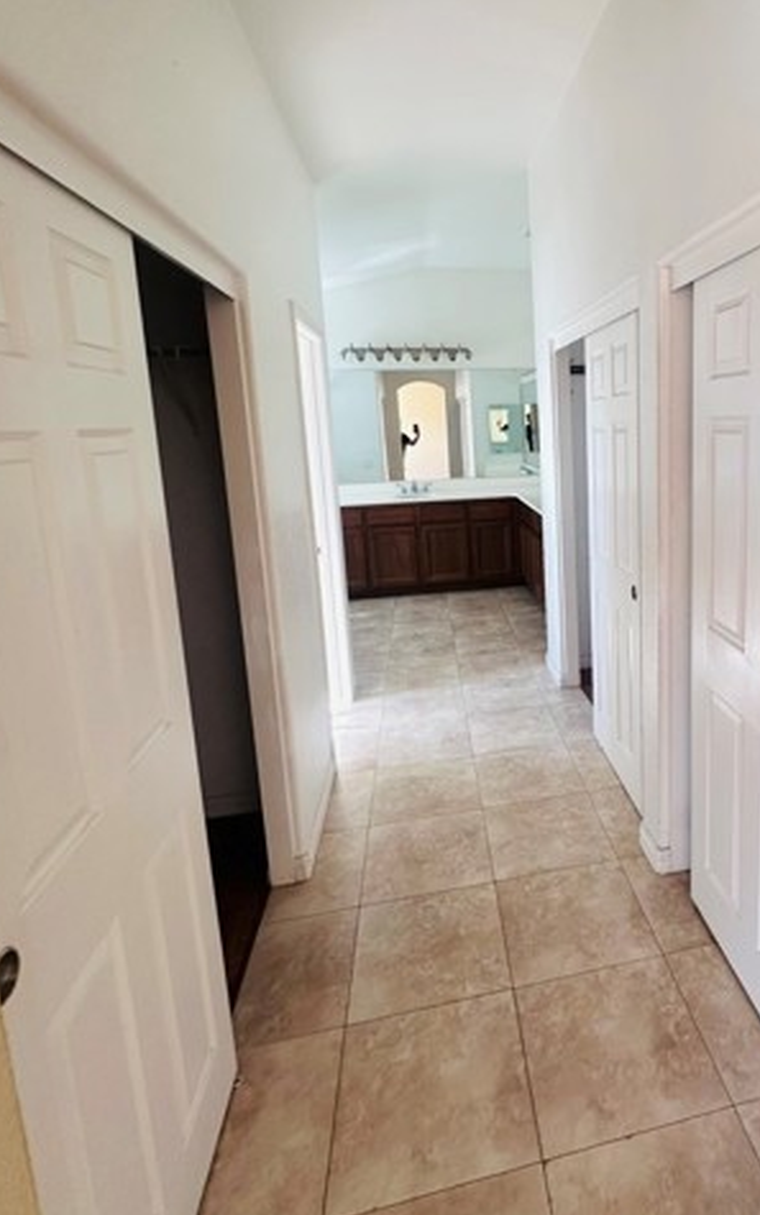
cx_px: 578
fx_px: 663
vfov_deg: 84.6
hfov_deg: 56.4
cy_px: 527
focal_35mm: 20
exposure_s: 1/99
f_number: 2.2
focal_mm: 2.22
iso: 125
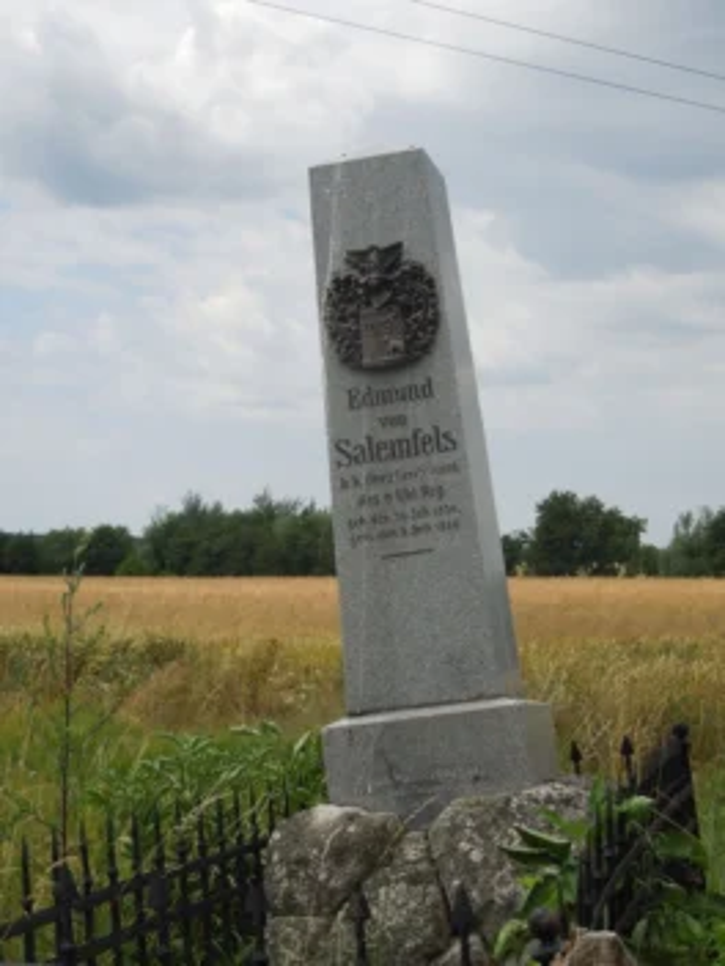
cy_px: 483
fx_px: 1927
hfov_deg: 21.3
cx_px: 362
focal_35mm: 69
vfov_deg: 28.2
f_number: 8.8
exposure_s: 1/800
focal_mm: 12.5
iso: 400
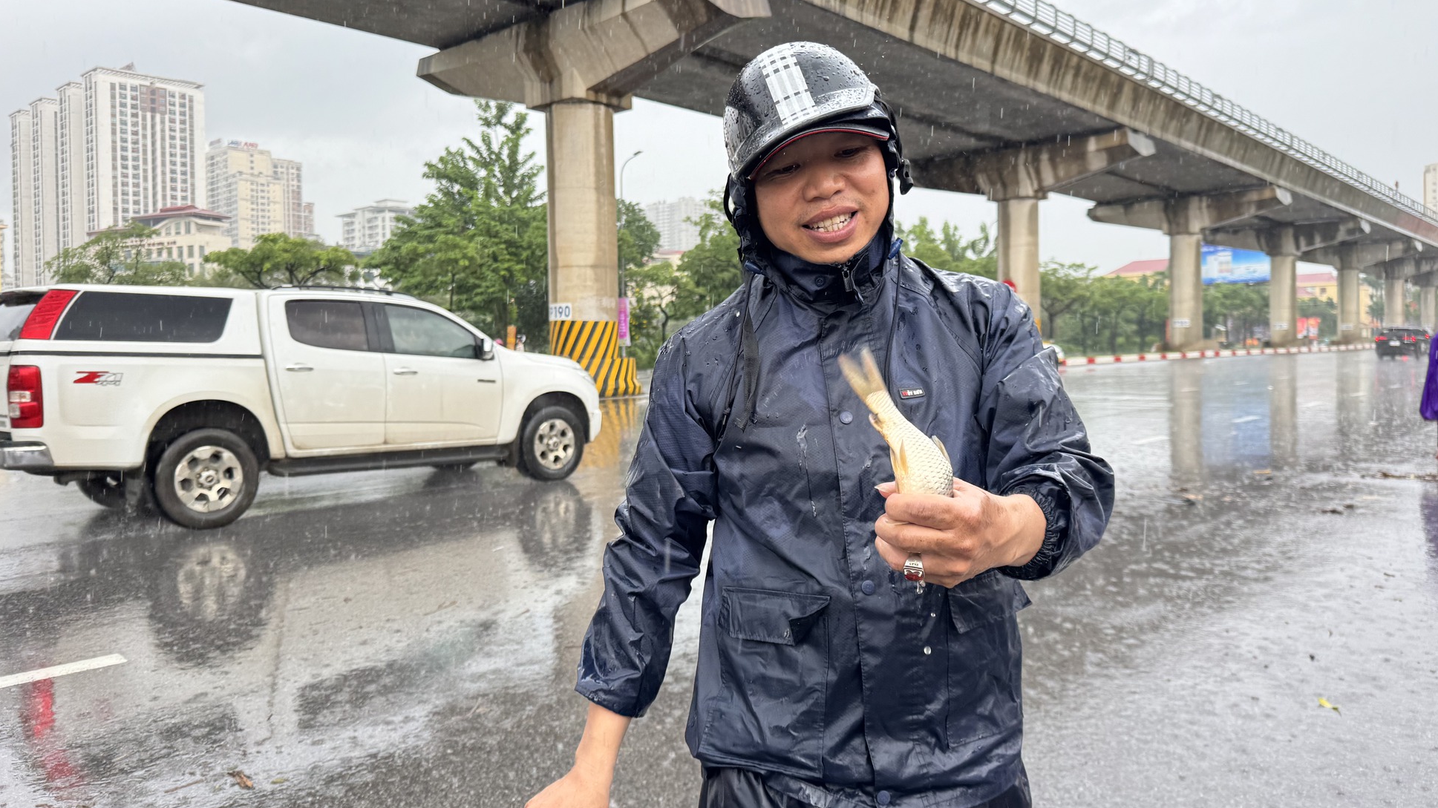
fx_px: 1029
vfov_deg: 42.8
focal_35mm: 27
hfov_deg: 69.9
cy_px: 362
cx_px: 716
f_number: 1.78
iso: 64
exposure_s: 1/139
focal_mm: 6.76
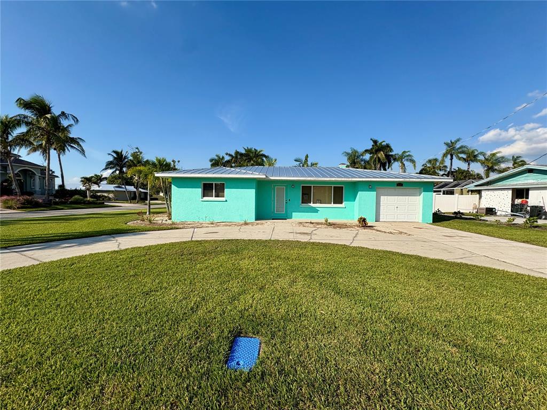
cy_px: 205
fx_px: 221
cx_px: 274
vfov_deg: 85.7
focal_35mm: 14
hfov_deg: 102.1
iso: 50
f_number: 2.2
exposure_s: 1/2770
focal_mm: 2.22
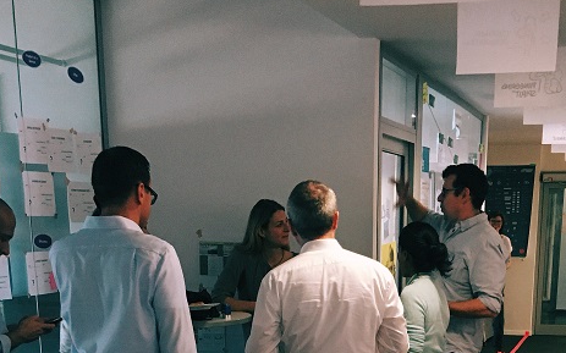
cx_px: 342
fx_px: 1049
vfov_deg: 17.2
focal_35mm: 68
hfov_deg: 30.1
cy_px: 539
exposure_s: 1/33
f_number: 2.2
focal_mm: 4.15
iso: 160
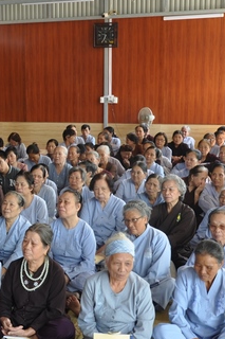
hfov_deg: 19.4
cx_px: -22
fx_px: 629
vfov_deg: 30.1
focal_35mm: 67
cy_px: 164
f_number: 5
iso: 200
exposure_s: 1/25
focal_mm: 22
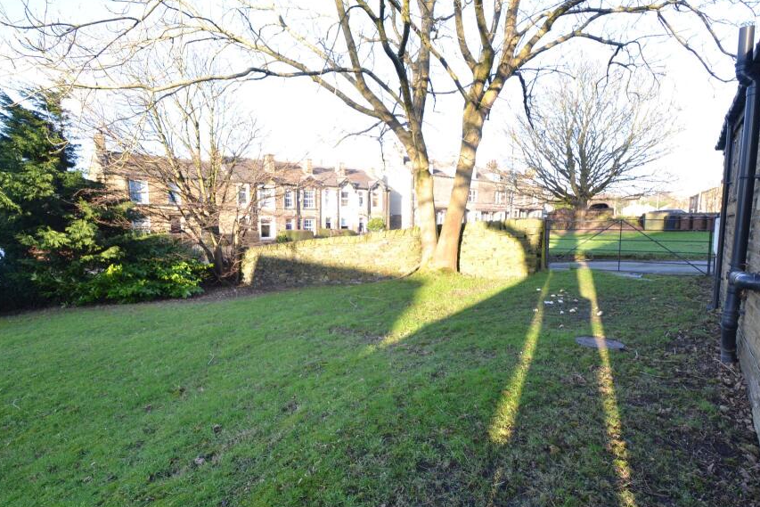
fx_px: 380
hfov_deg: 90.0
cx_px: 393
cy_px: 263
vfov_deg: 67.4
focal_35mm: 18
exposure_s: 1/125
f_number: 5.6
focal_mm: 10
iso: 400
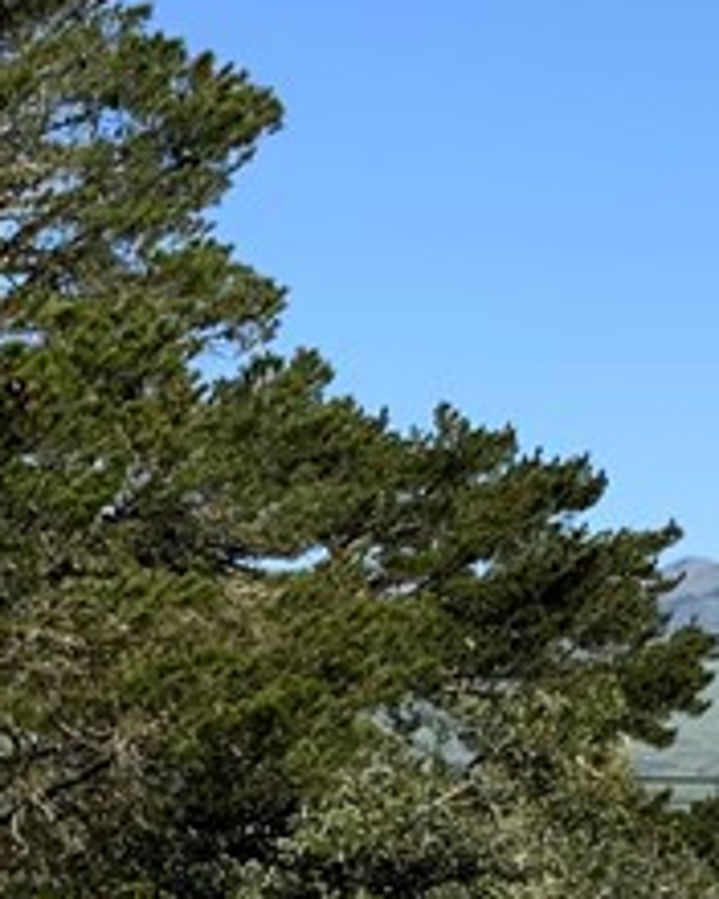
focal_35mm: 132
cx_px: 98
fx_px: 3511
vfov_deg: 14.2
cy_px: 1058
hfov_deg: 11.6
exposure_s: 1/1451
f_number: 1.8
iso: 16
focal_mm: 3
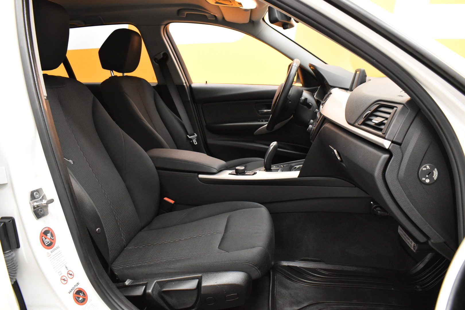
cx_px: 232
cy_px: 155
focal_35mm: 27
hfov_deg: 67.4
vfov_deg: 47.9
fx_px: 349
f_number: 6.3
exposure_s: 1/50
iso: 3200
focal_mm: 18
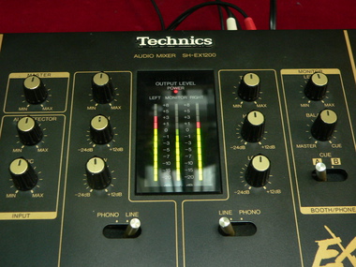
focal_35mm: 51
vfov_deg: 28.6
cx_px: 178
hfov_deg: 37.5
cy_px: 134
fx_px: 524
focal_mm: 8.5
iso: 200
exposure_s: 1/15
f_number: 2.8
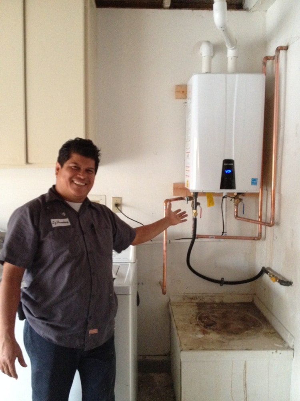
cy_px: 200
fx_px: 404
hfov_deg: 40.7
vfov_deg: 52.6
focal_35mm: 35
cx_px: 150
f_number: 2.4
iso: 400
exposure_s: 1/15
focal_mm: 4.28
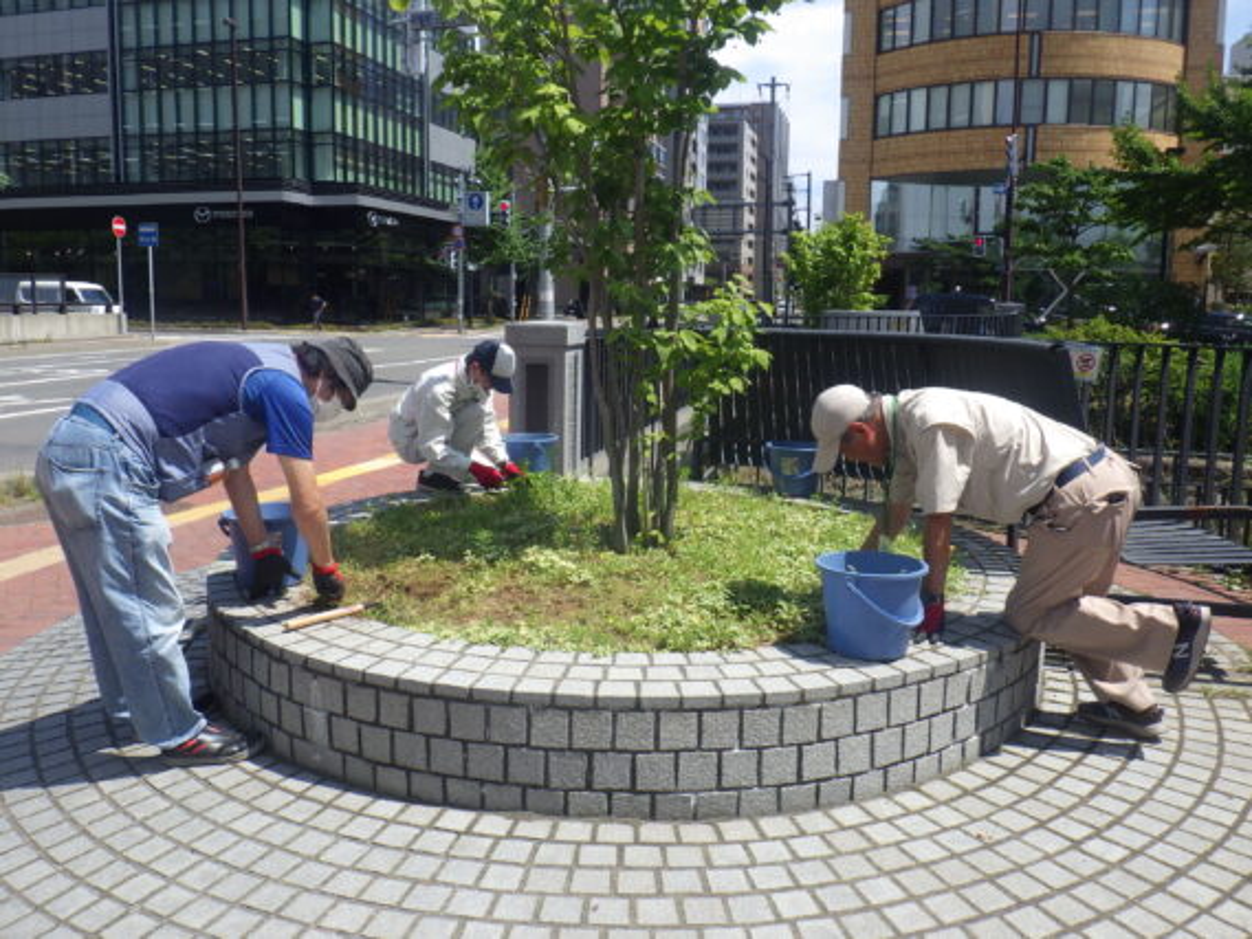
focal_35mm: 28
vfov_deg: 49.8
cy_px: 470
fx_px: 1013
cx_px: 626
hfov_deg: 63.4
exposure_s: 1/800
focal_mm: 5
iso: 125
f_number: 4.2
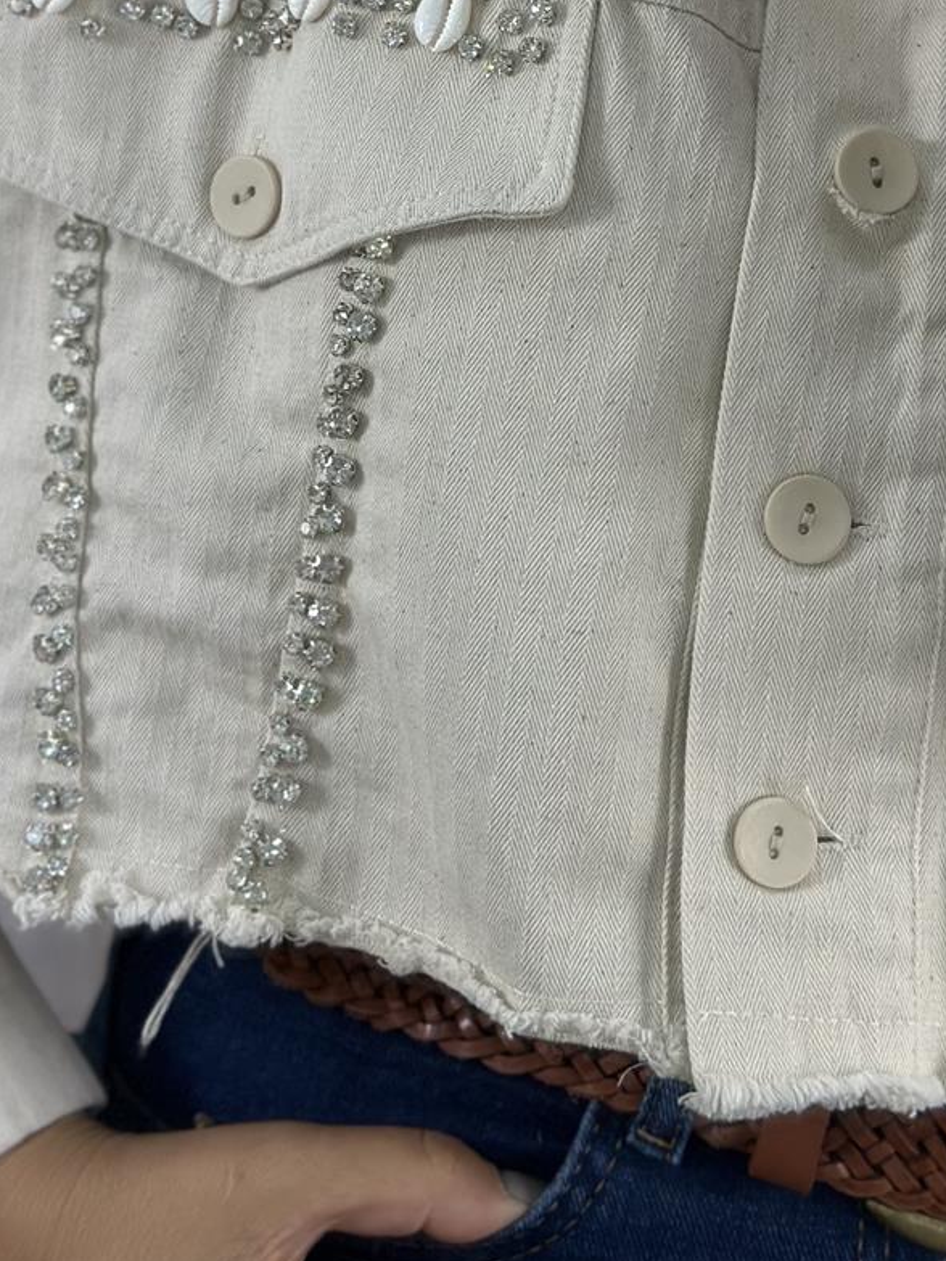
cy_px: 72
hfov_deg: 15.1
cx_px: 359
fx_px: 3571
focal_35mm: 98
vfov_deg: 19.6
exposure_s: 1/358
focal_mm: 6.86
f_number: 1.78
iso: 80
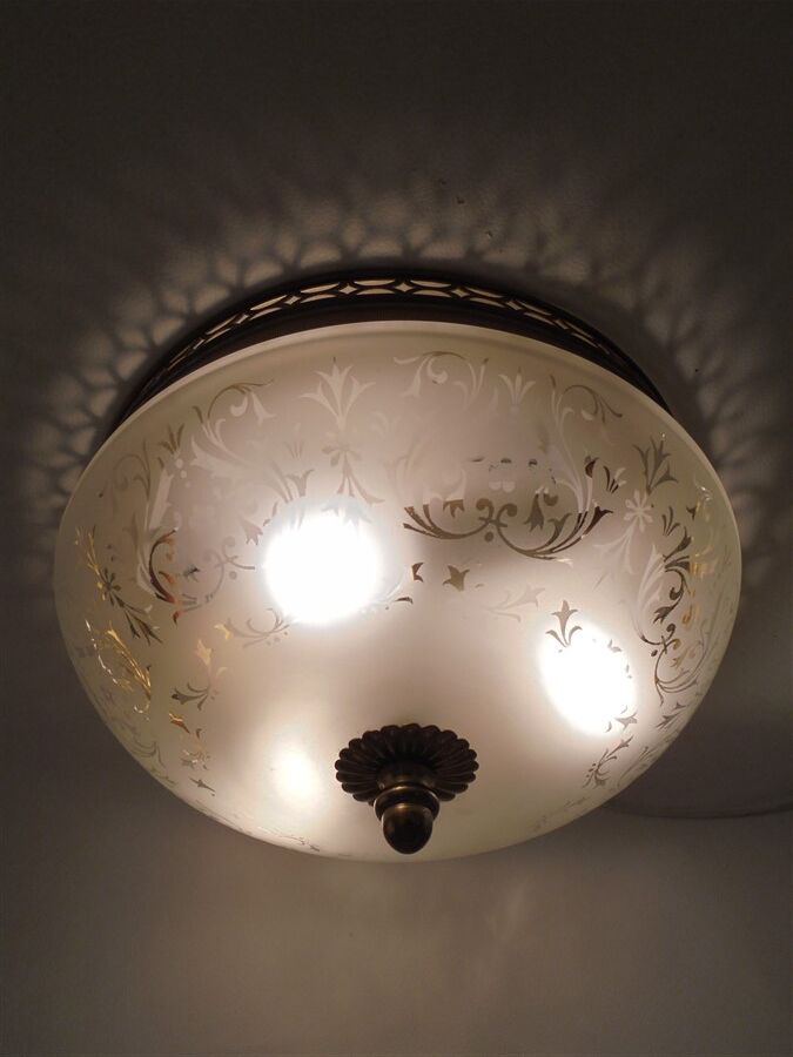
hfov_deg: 48.2
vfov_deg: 61.7
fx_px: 886
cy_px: 528
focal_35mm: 29
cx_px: 396
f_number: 3.7
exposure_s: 1/400
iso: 100
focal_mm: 5.3
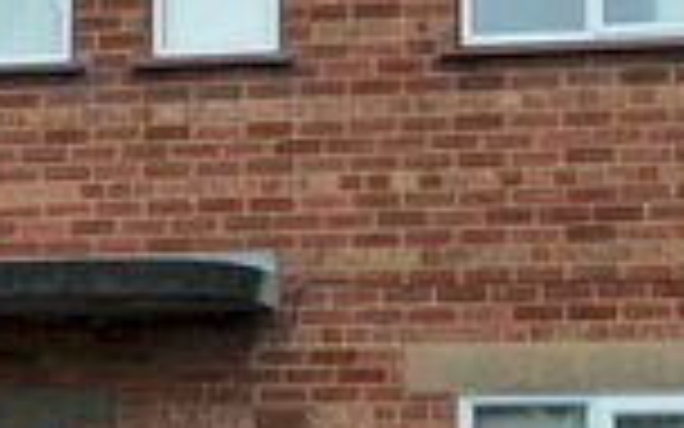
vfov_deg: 7.4
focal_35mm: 176
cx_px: 4
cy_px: 351
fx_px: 3287
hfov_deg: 11.8
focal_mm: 25
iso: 400
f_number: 10
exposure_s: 1/250
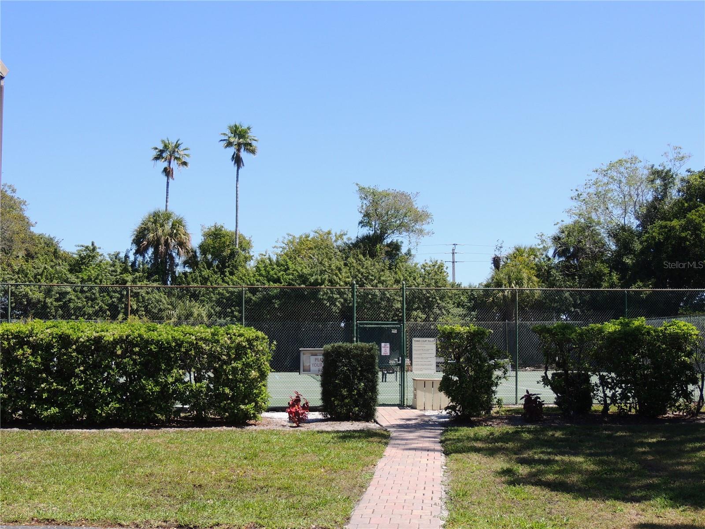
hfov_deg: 40.4
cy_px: 264
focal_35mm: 47
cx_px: 352
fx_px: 957
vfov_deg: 30.9
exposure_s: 1/800
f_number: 3.5
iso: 100
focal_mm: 8.3
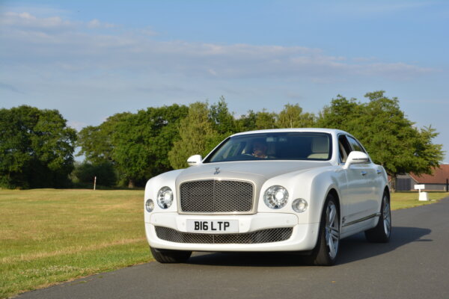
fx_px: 786
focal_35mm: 63
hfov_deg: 31.9
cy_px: 150
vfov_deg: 21.6
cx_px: 224
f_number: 9
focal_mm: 42
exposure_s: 1/320
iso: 100
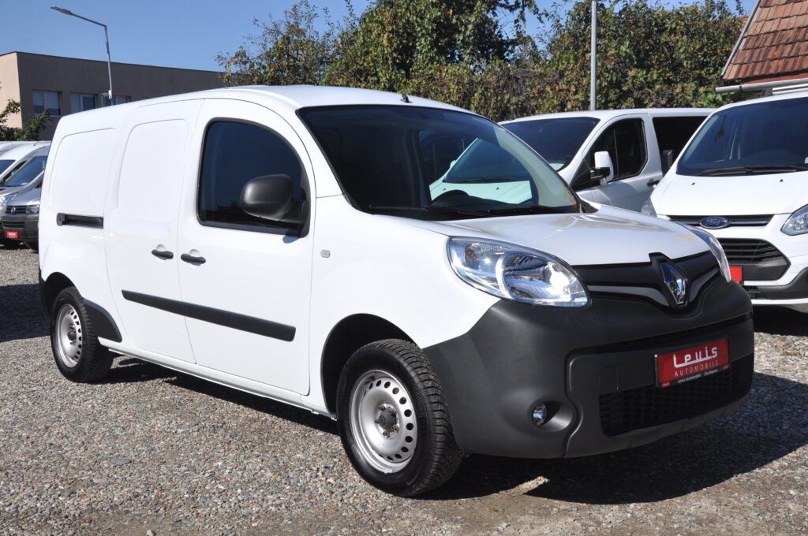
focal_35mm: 39
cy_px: 268
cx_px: 404
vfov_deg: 34.1
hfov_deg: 49.6
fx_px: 874
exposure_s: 1/500
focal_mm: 26
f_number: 11
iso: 500
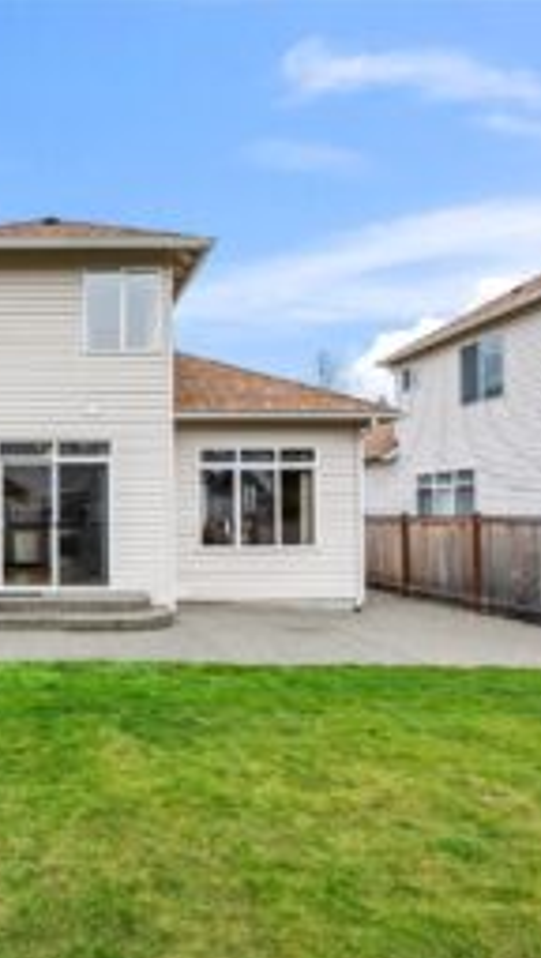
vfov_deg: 78.6
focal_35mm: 23
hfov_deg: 44.1
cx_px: 30
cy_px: 498
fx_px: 585
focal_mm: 14
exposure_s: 1/160
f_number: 7.1
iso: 200
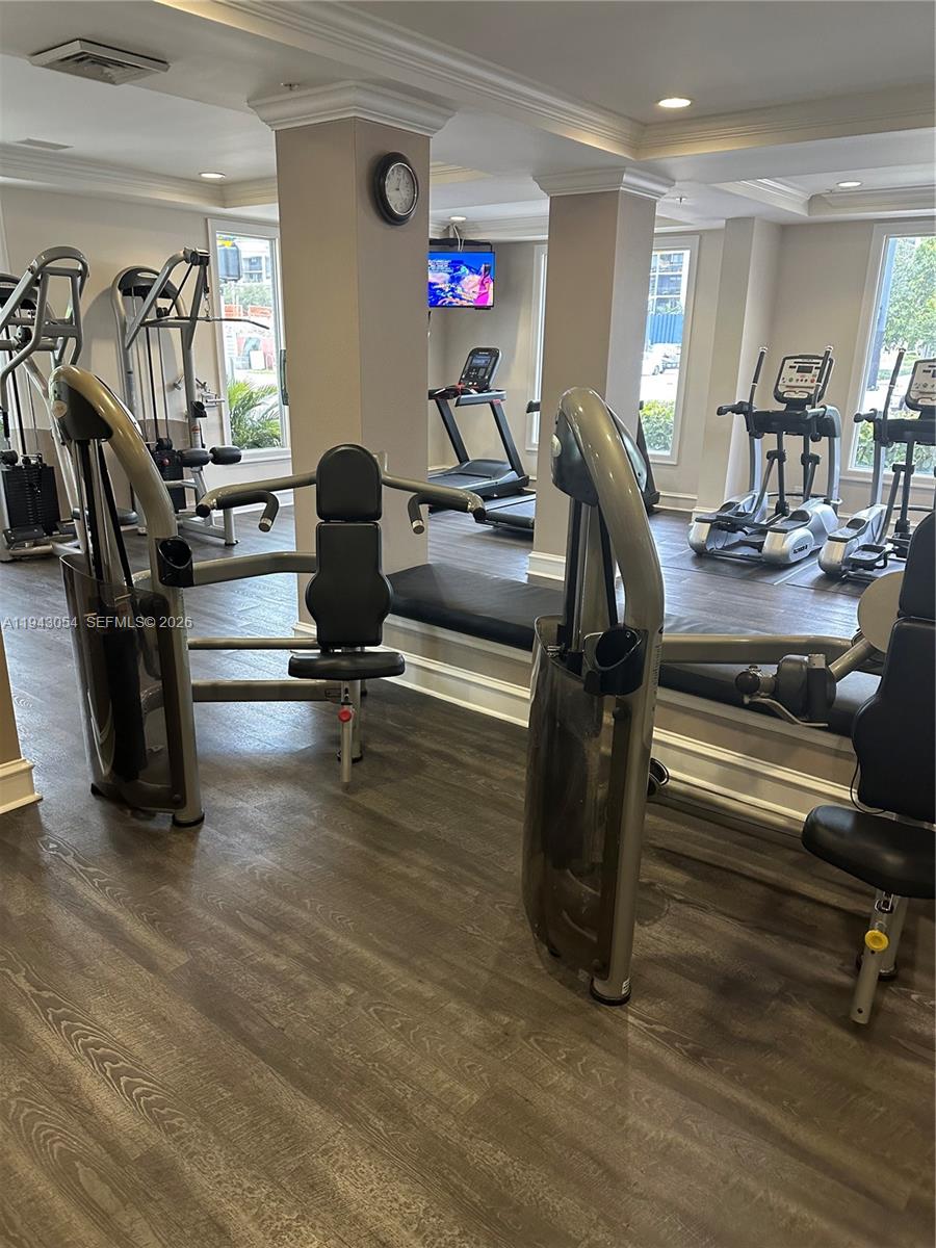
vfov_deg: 71.6
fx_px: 865
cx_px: 468
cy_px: 624
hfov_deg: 56.8
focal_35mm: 24
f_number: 1.78
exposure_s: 1/60
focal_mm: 6.86
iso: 500
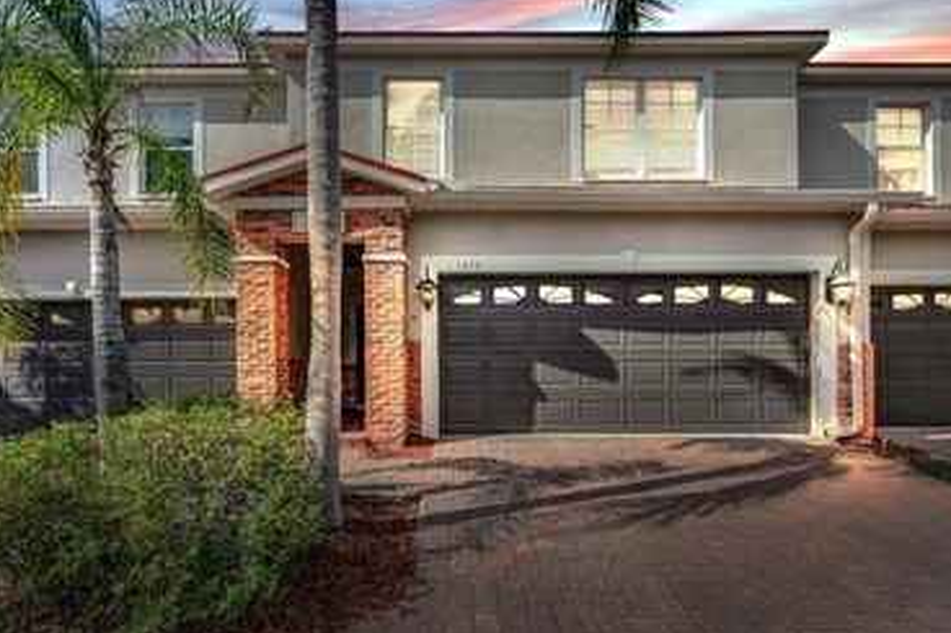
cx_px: 460
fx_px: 502
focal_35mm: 19
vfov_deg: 63.8
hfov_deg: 86.9
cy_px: 248
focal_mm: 14
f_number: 8
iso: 320
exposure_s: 1/1250
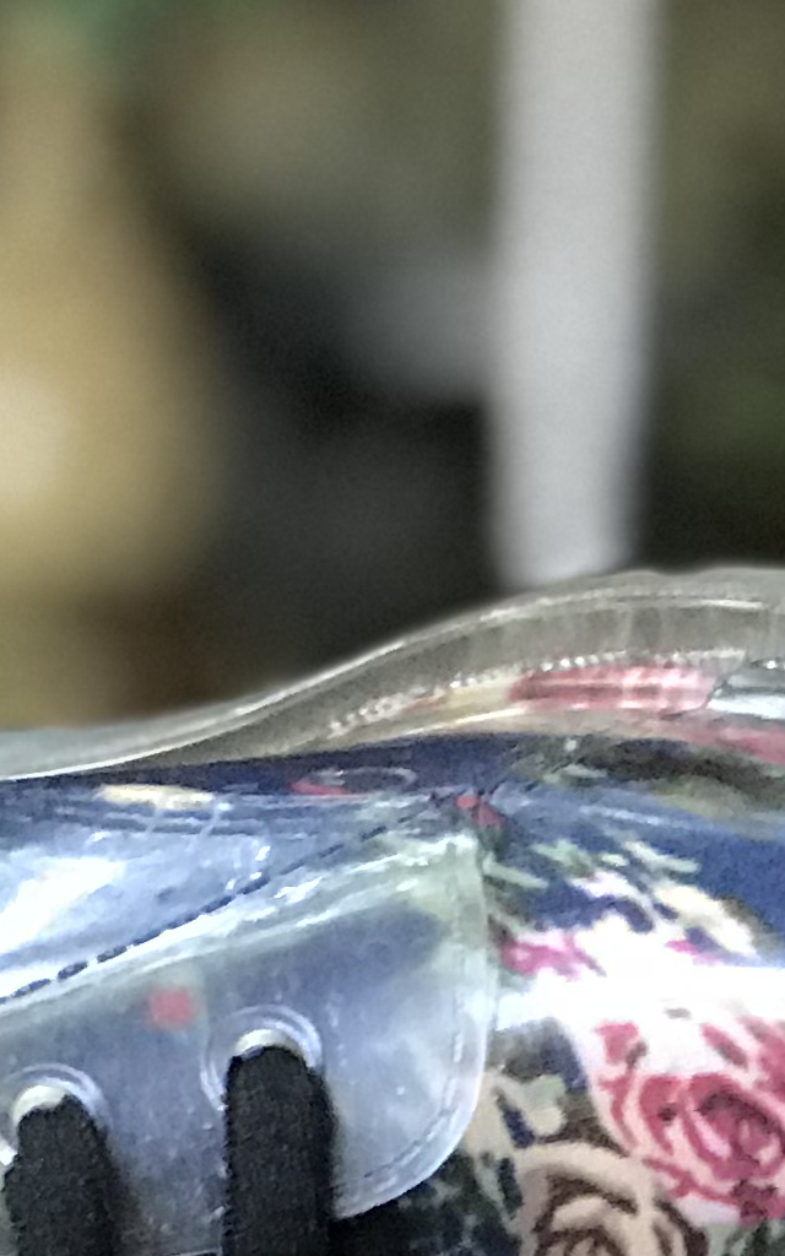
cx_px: -563
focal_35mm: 238
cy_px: 615
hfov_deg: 5.4
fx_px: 8147
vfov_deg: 8.8
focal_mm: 6.6
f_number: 2.8
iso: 400
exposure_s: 1/50
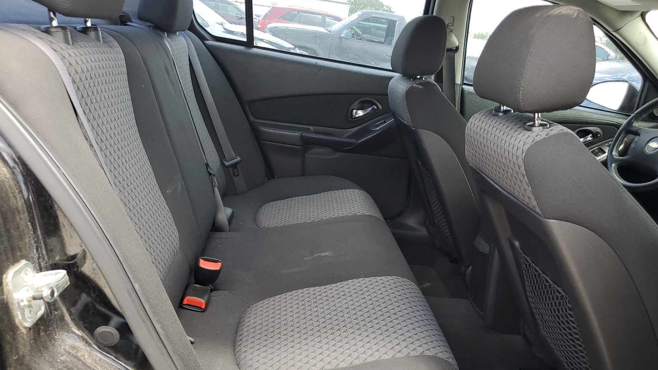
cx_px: 330
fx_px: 506
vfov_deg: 40.2
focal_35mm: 29
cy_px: 183
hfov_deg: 66.1
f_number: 1.5
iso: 50
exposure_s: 1/147
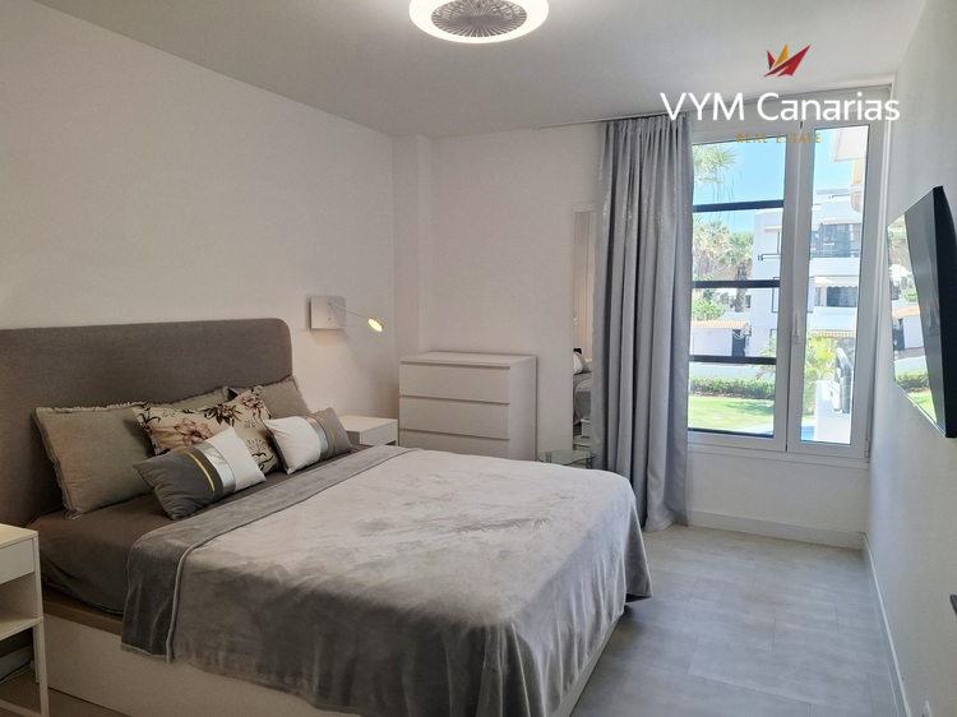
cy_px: 358
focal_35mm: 23
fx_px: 636
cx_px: 478
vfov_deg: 58.9
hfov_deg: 73.9
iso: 50
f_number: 1.8
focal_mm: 5.54
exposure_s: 1/169
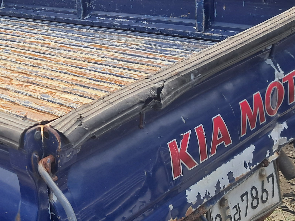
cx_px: -16
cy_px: 46
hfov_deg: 26.3
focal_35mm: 69
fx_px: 588
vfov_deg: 21.1
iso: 50
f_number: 1.8
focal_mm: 4
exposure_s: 1/318
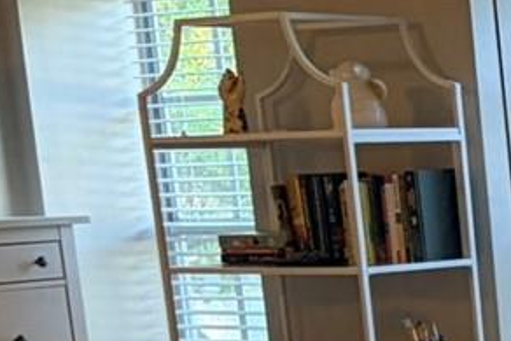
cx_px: 1253
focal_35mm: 148
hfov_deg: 11.4
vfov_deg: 9.0
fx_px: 2102
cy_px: 516
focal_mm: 5.96
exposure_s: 1/120
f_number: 1.6
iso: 200
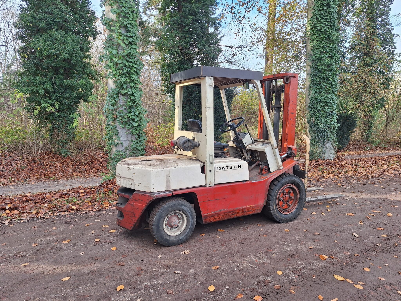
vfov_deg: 58.9
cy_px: 150
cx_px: 200
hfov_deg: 73.9
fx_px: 266
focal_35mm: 23
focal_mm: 5.54
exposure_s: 1/357
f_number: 1.8
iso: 40
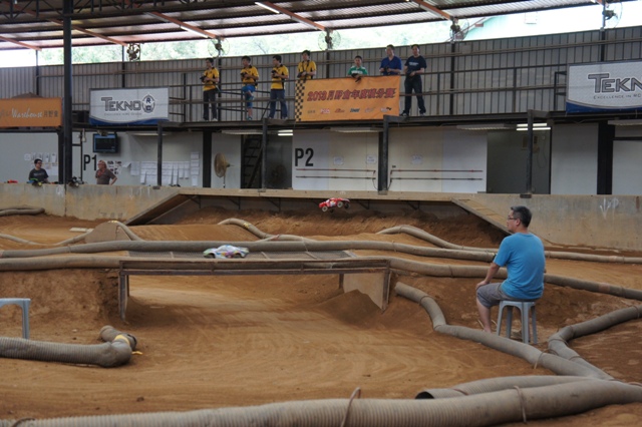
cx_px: 321
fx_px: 1150
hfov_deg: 31.2
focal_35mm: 64
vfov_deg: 21.1
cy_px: 214
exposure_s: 1/250
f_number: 5
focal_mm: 43
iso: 1000
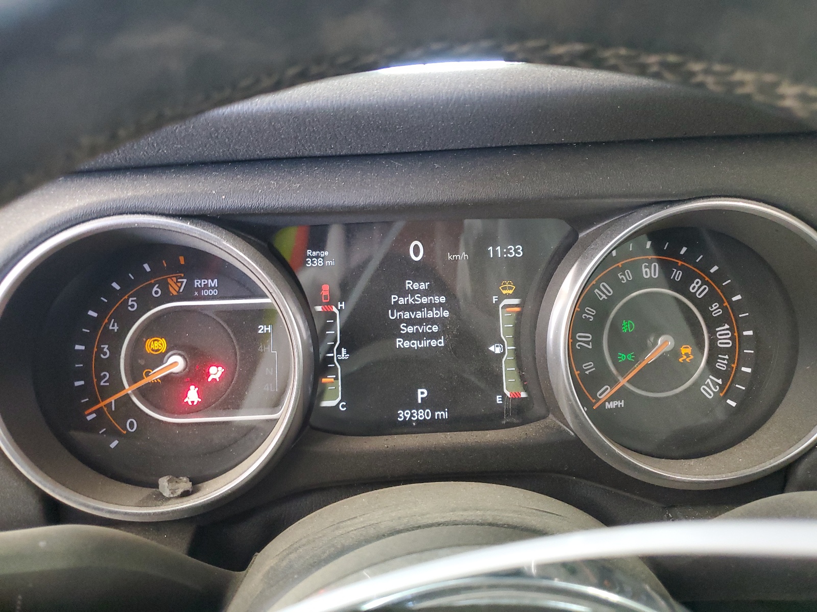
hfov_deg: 67.3
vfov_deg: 53.1
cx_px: 408
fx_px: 614
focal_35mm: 26
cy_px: 306
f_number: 1.5
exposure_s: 1/24
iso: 300
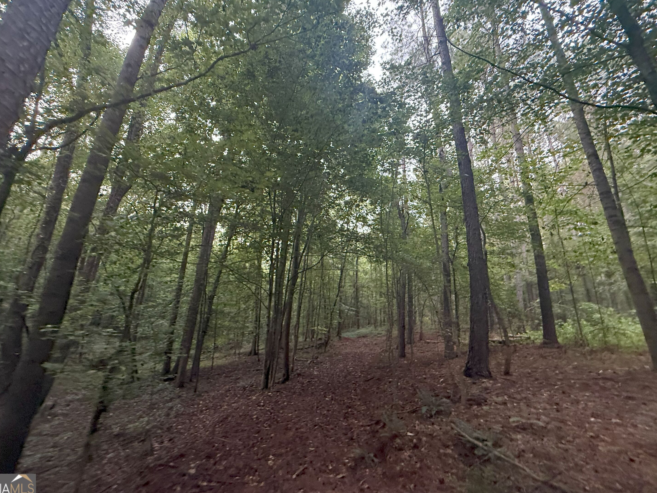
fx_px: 285
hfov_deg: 98.1
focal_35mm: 15
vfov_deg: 81.7
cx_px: 309
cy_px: 236
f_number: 2.2
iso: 320
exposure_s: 1/60
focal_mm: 2.22
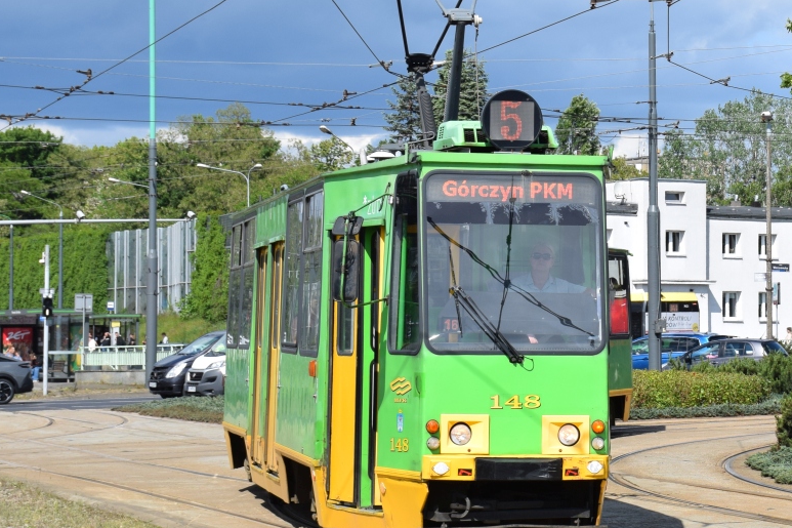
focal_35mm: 105
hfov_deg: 19.4
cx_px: 536
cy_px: 212
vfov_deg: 13.1
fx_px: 2304
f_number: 10
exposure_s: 1/400
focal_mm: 45
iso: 200
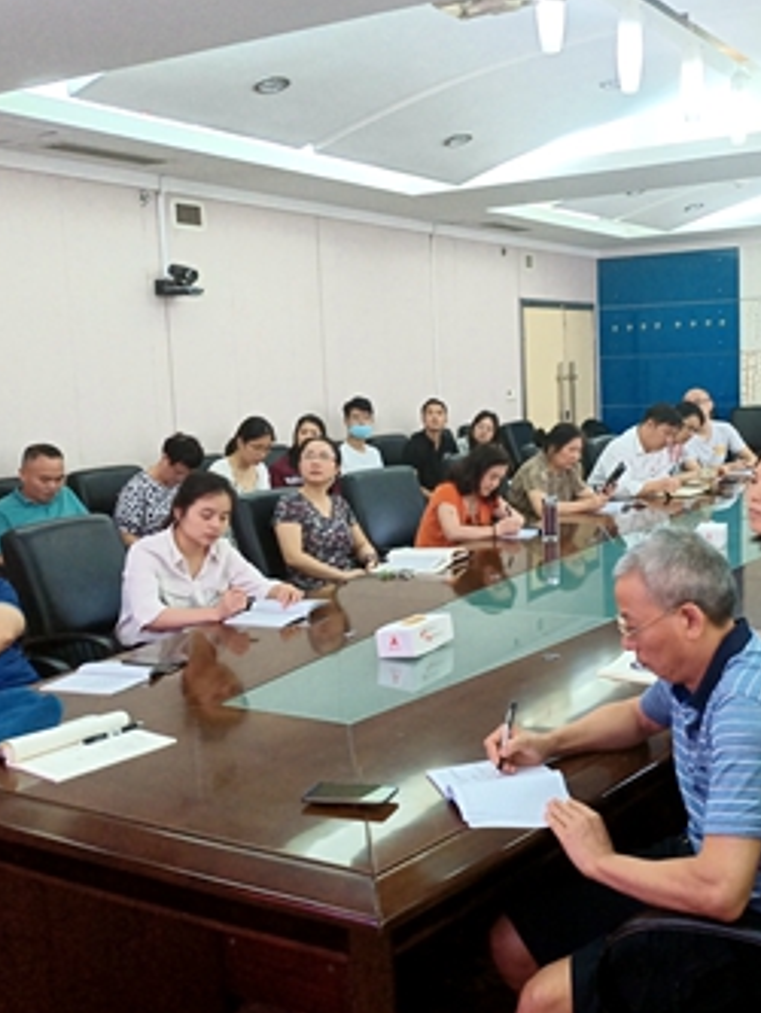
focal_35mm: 39
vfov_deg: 47.8
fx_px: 1142
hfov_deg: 36.3
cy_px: 485
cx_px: 536
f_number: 1.8
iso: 480
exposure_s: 1/33.3
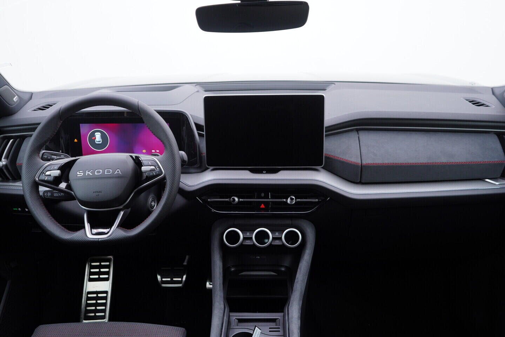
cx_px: 252
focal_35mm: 36
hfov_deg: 53.1
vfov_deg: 36.9
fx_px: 505
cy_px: 168
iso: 160
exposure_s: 1/40
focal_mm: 24
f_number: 2.8
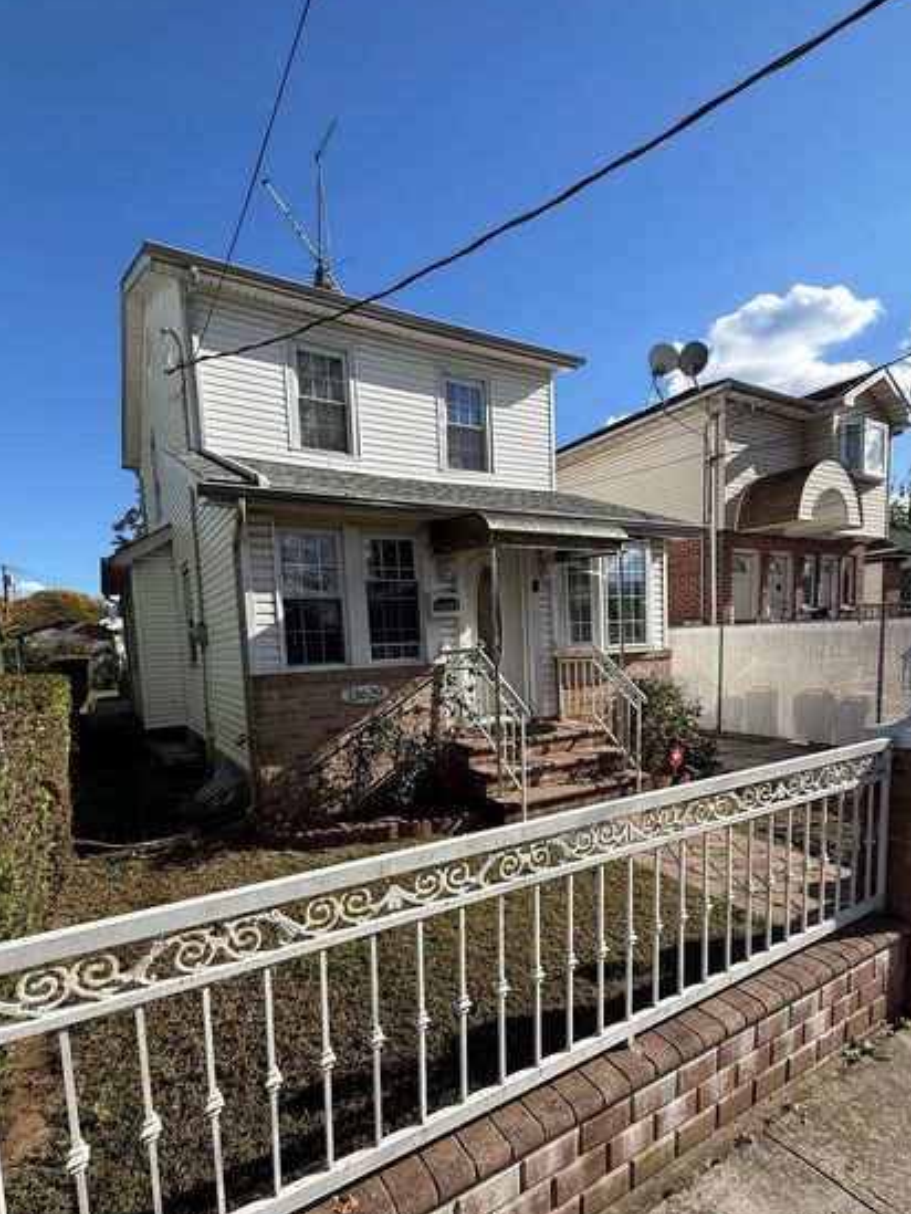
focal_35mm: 17
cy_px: 711
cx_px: 438
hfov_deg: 74.7
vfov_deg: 90.2
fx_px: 596
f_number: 2.2
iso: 50
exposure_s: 1/1745
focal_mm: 2.22
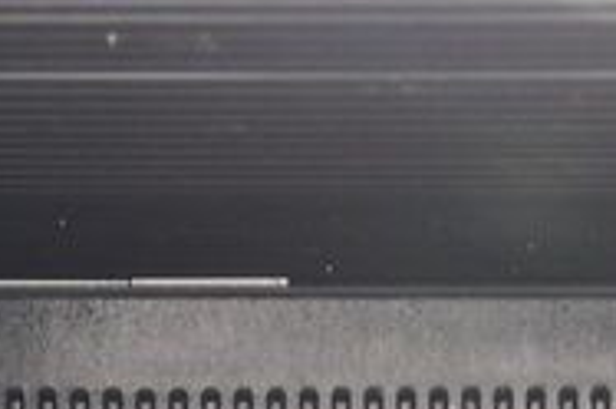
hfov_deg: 11.8
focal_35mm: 175
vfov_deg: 7.7
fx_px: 2989
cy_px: 635
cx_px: 395
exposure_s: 1/8
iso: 1600
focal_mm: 34
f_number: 2.8
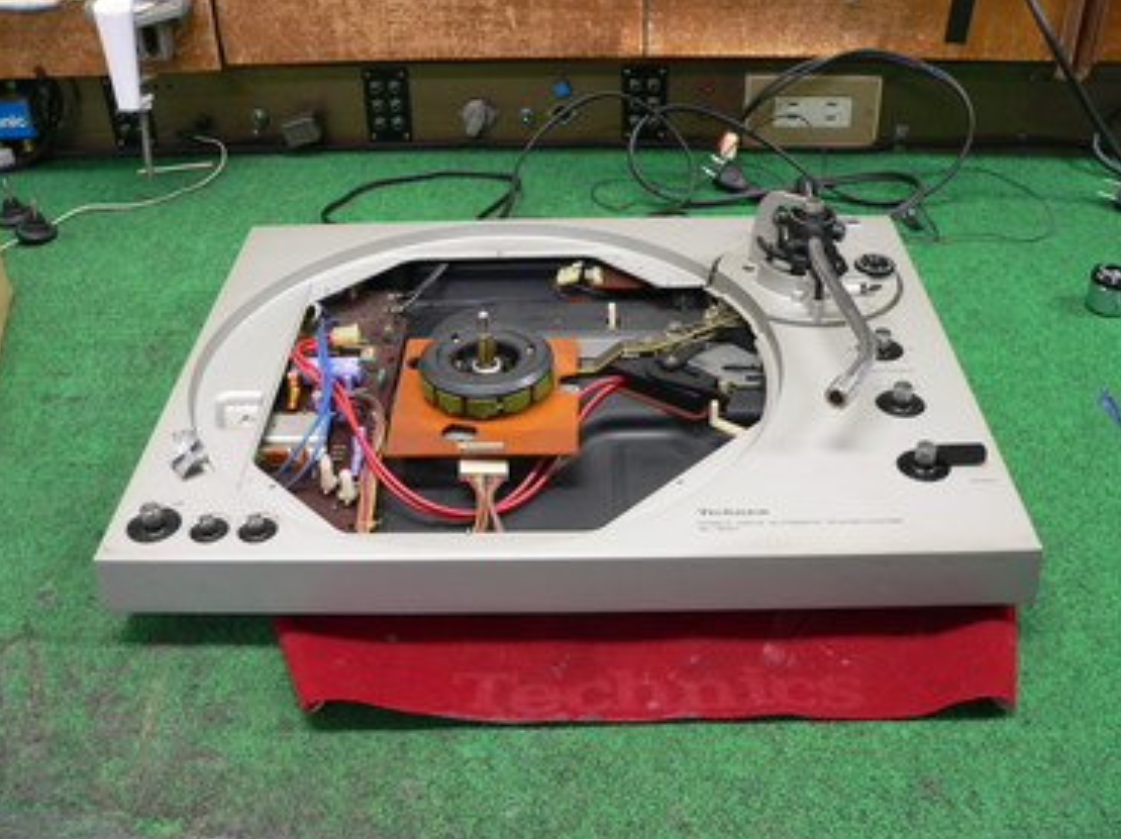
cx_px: 564
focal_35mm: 37
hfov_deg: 50.2
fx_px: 1197
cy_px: 420
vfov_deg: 38.6
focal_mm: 6
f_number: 2.8
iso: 200
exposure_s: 1/15
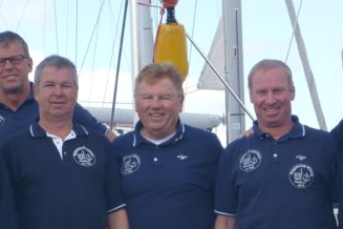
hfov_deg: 12.6
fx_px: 1553
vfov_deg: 8.4
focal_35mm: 163
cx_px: 147
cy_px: 215
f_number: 5.6
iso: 80
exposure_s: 1/100
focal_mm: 14.3
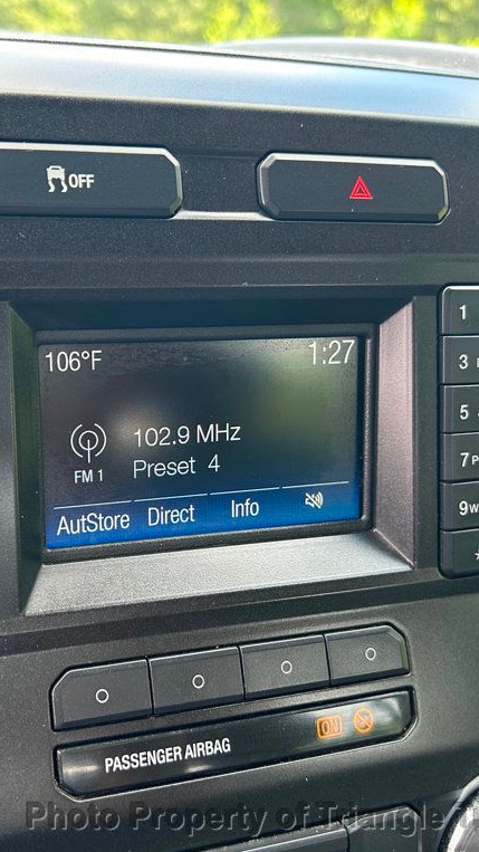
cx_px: 146
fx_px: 858
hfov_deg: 30.9
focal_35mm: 38
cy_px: 425
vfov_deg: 52.8
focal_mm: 5.7
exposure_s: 1/121
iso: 100
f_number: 1.5
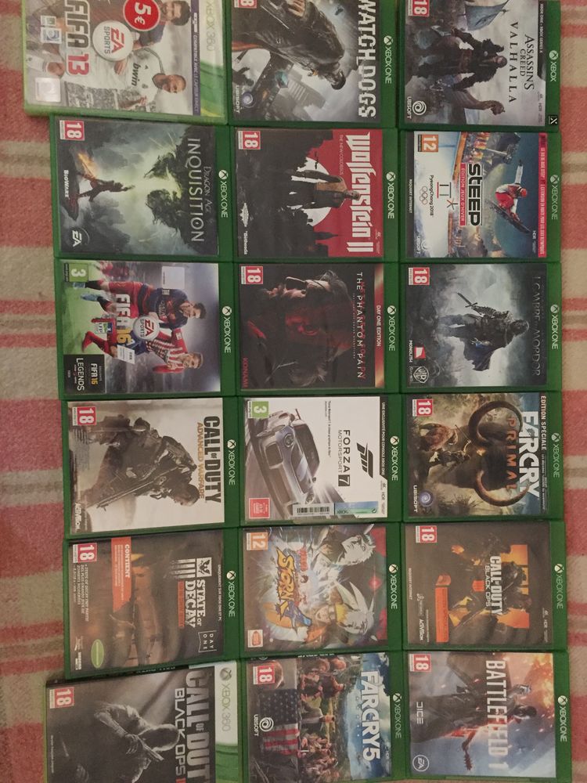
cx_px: 294
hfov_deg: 48.2
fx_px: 656
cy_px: 392
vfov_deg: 61.7
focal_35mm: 29
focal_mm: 4.15
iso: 500
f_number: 2.2
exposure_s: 1/17
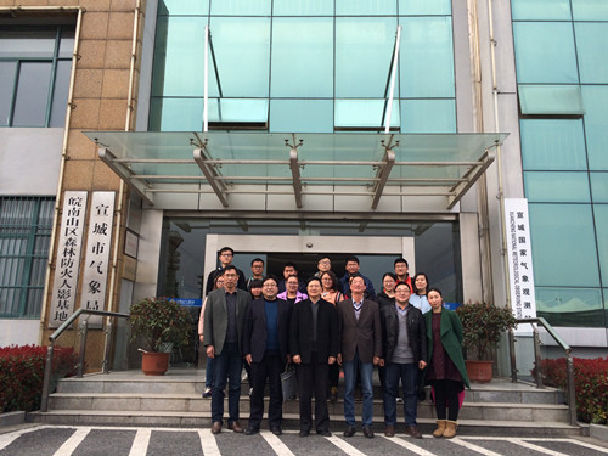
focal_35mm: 29
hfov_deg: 61.7
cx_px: 304
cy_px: 228
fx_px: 509
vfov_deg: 48.2
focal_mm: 4.15
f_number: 2.2
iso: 32
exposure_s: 1/746
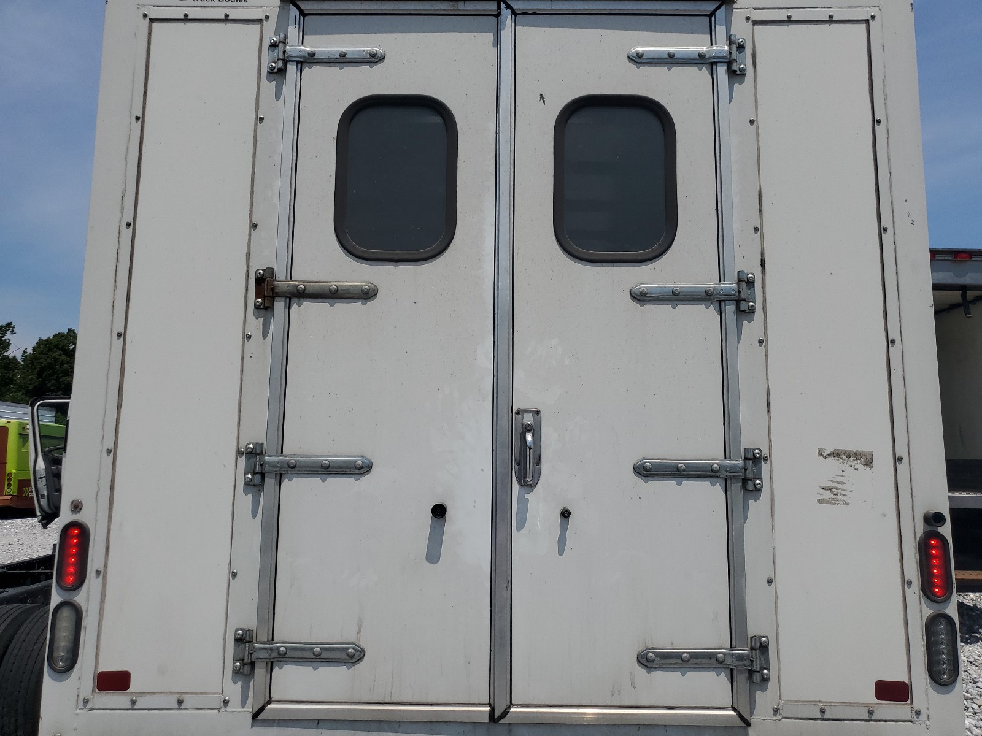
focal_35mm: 26
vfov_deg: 53.1
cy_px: 368
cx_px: 491
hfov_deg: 67.3
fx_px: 738
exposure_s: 1/10000
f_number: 1.5
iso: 50
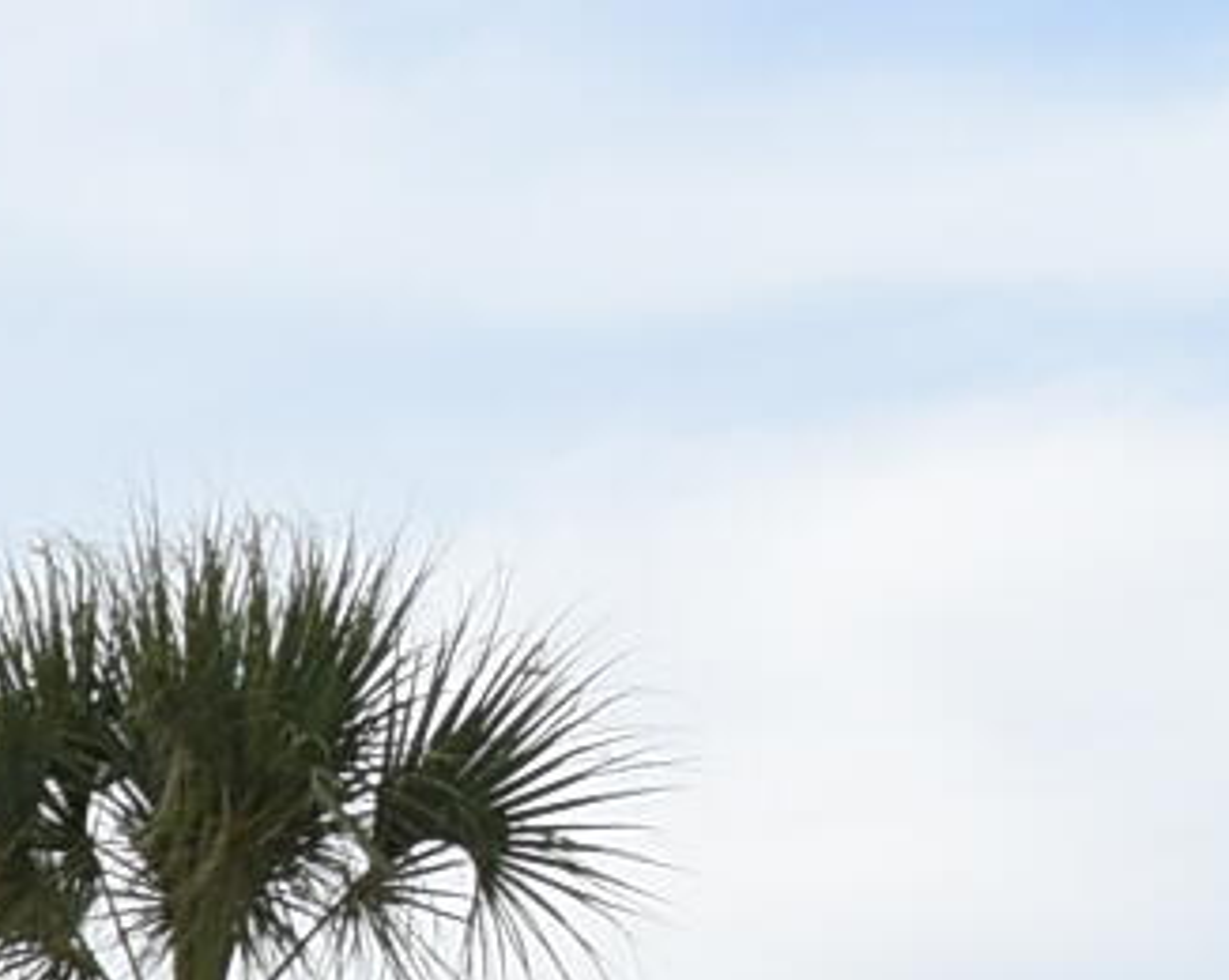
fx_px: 9410
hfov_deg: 6.6
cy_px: 3765
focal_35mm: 259
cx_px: -2737
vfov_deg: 5.3
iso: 200
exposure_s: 1/200
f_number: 11
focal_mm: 20
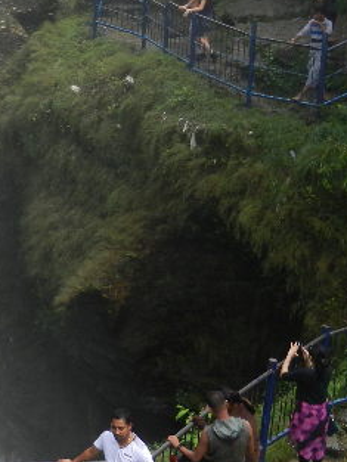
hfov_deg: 12.5
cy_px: 162
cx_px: -105
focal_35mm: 115
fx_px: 1536
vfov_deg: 17.1
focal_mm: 8.2
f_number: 4.2
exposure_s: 1/500
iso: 160
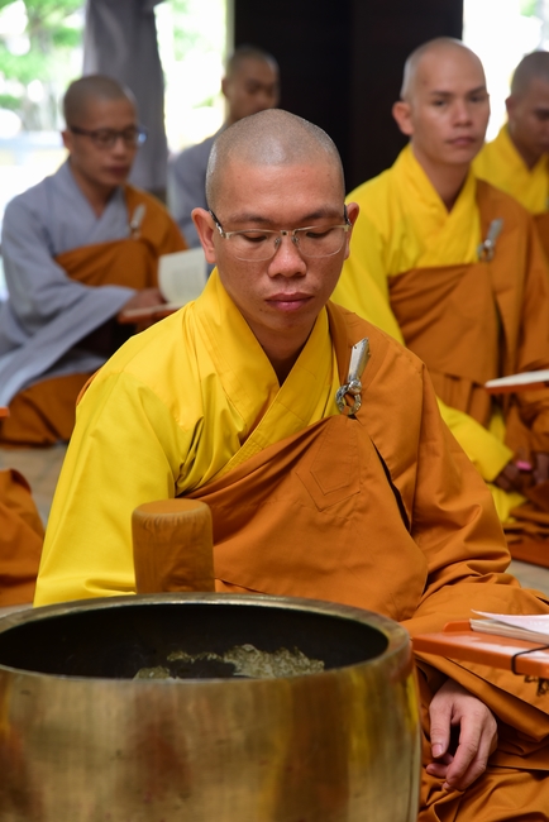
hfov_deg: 11.4
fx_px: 2742
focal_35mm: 120
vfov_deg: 17.1
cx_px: 274
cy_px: 411
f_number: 6.3
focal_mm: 120
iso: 800
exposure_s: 1/60
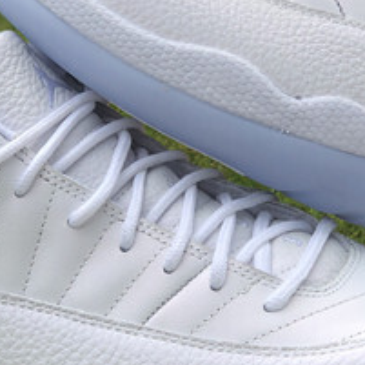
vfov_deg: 10.3
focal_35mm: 169
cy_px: 242
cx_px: 256
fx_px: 2016
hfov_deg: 10.3
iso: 16
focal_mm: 6
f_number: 2.4
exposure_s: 1/1143
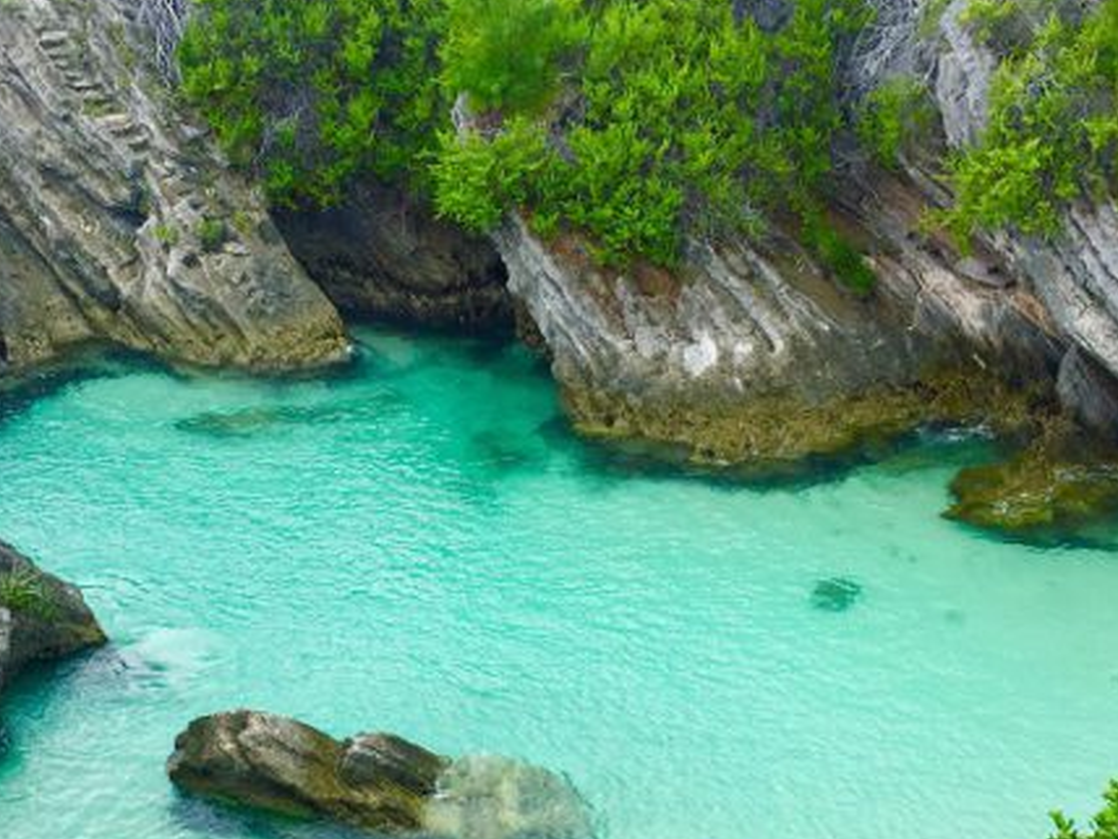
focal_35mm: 52
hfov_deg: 36.8
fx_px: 1679
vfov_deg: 27.5
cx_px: 502
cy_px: 672
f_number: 2.2
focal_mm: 4.15
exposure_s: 1/1099
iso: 32
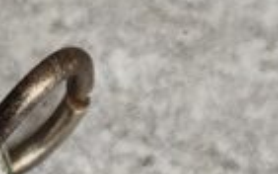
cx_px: 57
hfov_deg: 7.5
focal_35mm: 279
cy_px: 212
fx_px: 2113
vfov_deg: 4.7
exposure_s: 1/100
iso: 50
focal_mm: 6.19
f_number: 1.65
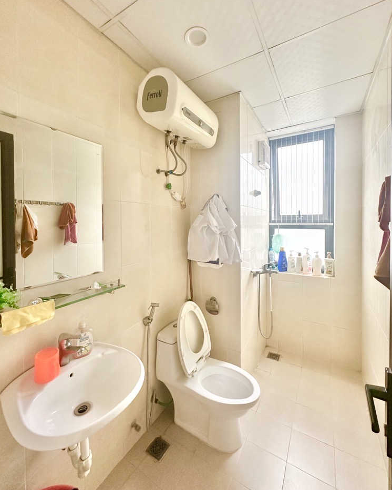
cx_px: 194
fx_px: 218
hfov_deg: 84.0
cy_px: 225
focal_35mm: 15
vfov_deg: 96.6
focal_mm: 2.22
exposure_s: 1/99
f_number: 2.2
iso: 160
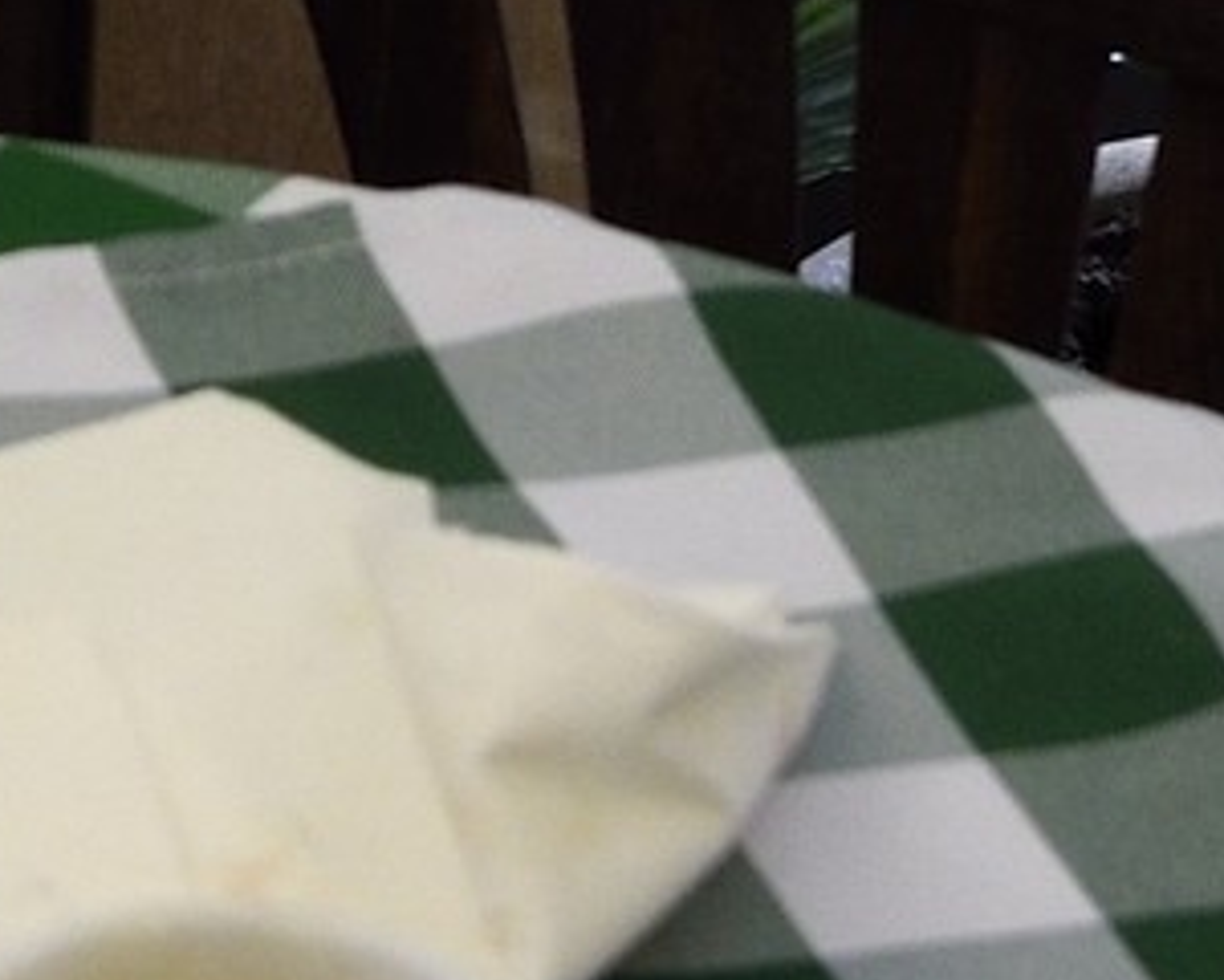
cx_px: -1623
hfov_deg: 6.5
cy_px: -1586
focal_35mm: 284
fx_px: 10291
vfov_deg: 5.2
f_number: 8
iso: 800
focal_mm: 38
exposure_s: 1/40
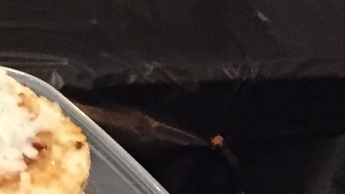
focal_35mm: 192
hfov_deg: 9.1
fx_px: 1756
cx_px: -675
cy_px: -407
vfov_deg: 5.8
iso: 250
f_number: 2.2
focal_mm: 4.15
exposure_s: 1/15
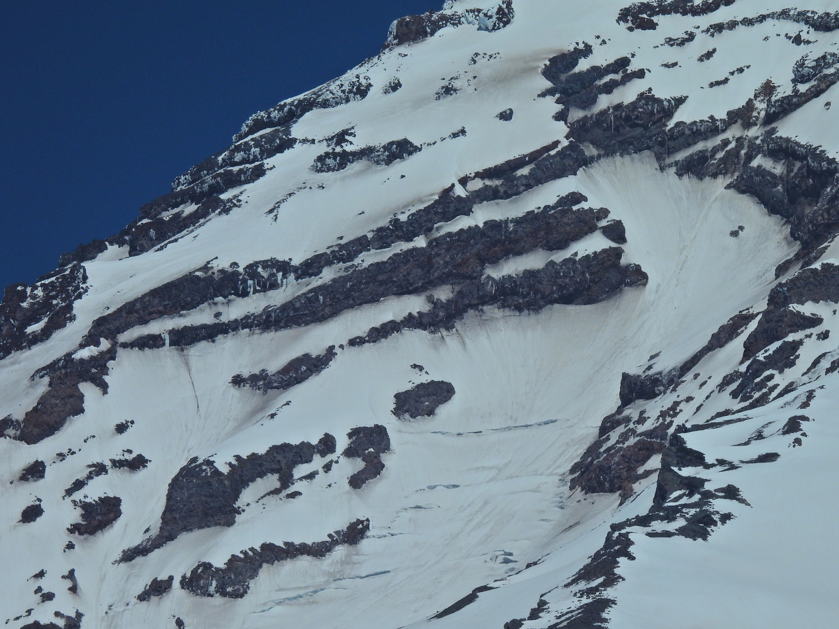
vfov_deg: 3.7
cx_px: 420
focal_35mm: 400
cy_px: 314
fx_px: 9695
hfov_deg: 5.0
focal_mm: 71.4
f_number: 7.1
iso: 100
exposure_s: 1/2000
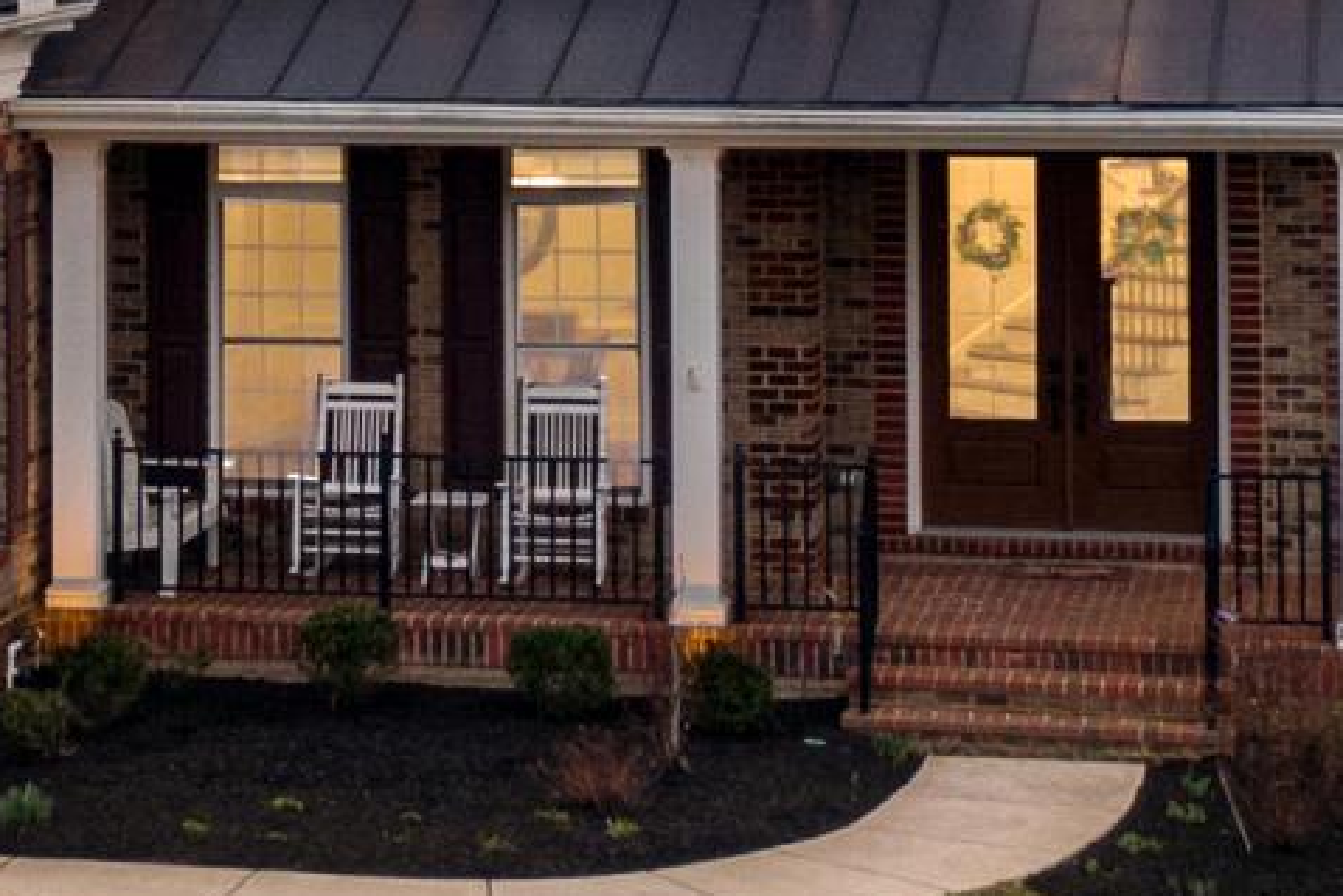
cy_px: -369
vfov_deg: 9.7
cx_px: 287
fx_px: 5149
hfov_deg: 14.8
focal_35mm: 138
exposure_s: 1/40
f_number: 3.1
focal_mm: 5.3
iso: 100
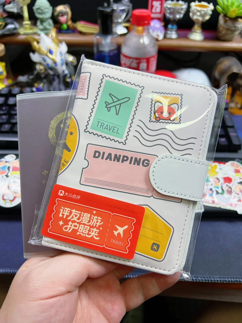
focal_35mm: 27
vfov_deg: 65.3
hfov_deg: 51.3
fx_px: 252
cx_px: 119
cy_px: 156
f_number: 1.5
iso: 80
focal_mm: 5.7
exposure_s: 1/100
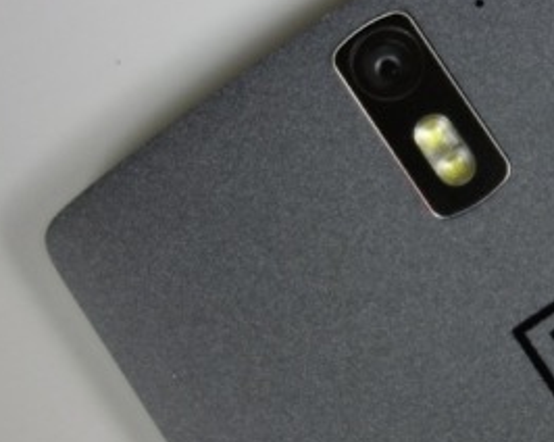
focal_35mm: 76
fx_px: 1244
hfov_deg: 24.6
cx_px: 471
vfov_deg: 20.1
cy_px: 221
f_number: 1.8
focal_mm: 10.4
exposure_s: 1/30
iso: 125
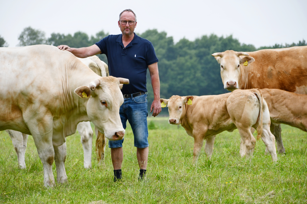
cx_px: 154
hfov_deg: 8.9
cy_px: 102
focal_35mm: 232
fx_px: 1978
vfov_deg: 5.9
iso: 200
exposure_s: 1/500
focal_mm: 155
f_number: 6
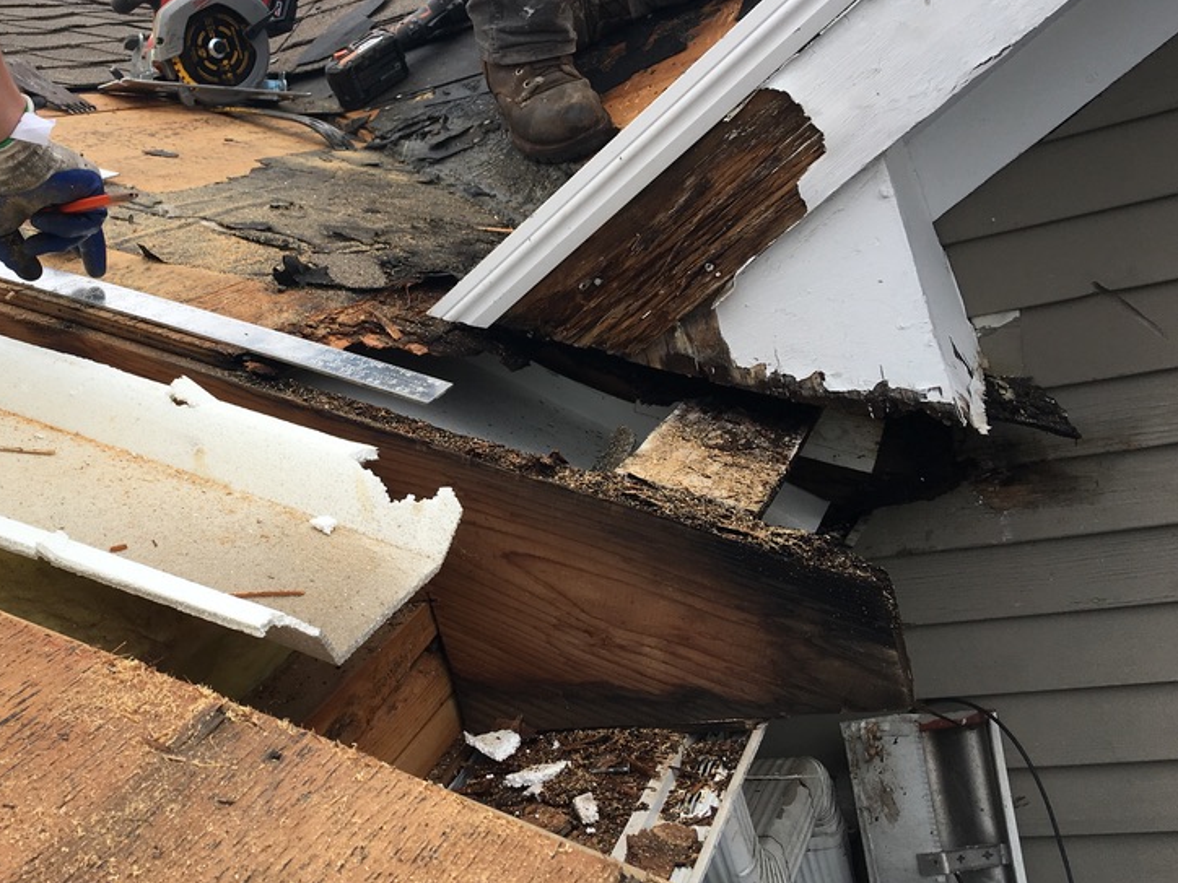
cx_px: 382
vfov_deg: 35.1
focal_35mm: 41
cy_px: 390
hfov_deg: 45.0
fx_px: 1395
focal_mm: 4.15
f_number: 2.2
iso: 25
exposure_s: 1/519
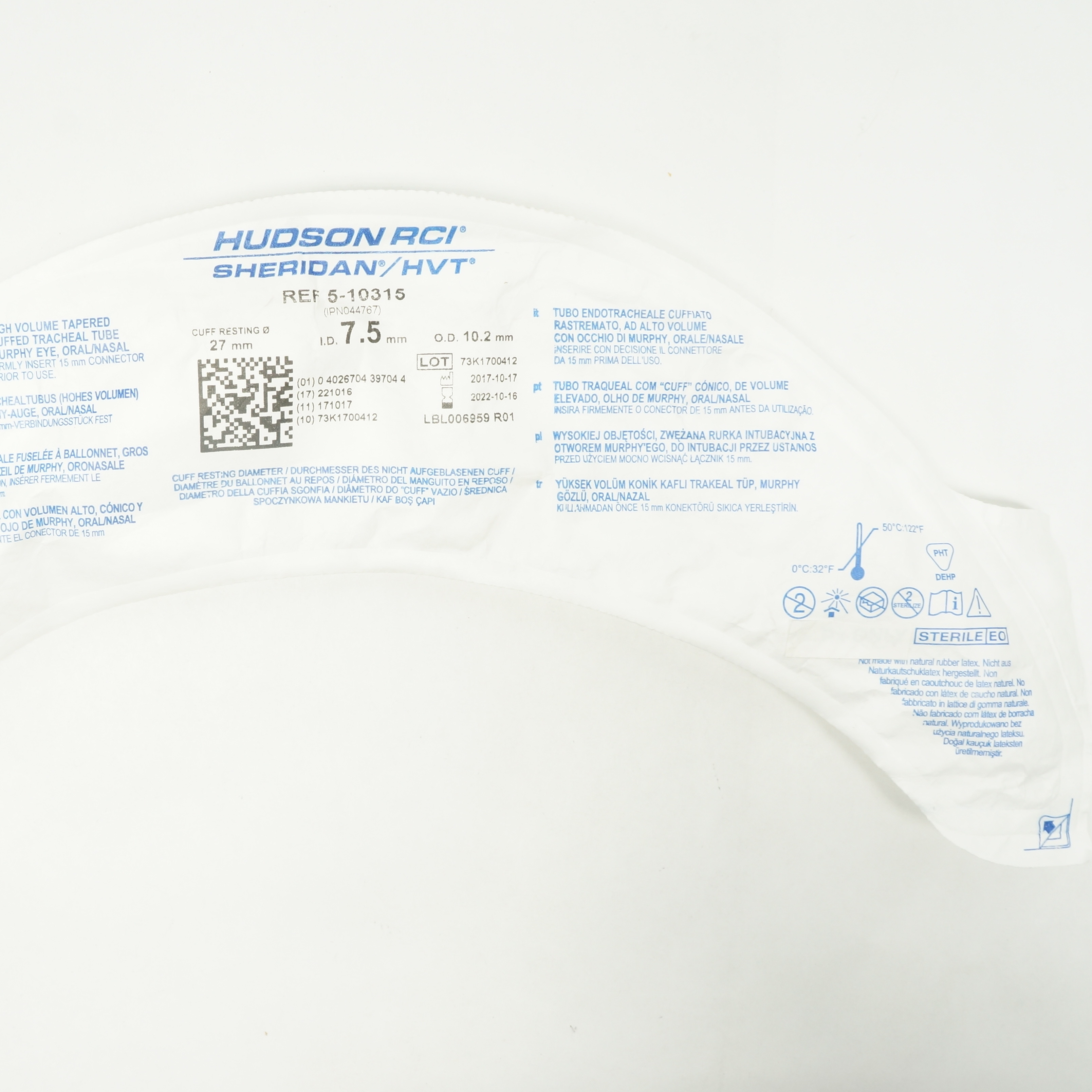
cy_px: 539
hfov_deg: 46.5
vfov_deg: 47.2
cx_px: 364
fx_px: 1249
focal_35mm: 35
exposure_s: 1/15
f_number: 10
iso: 400
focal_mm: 18
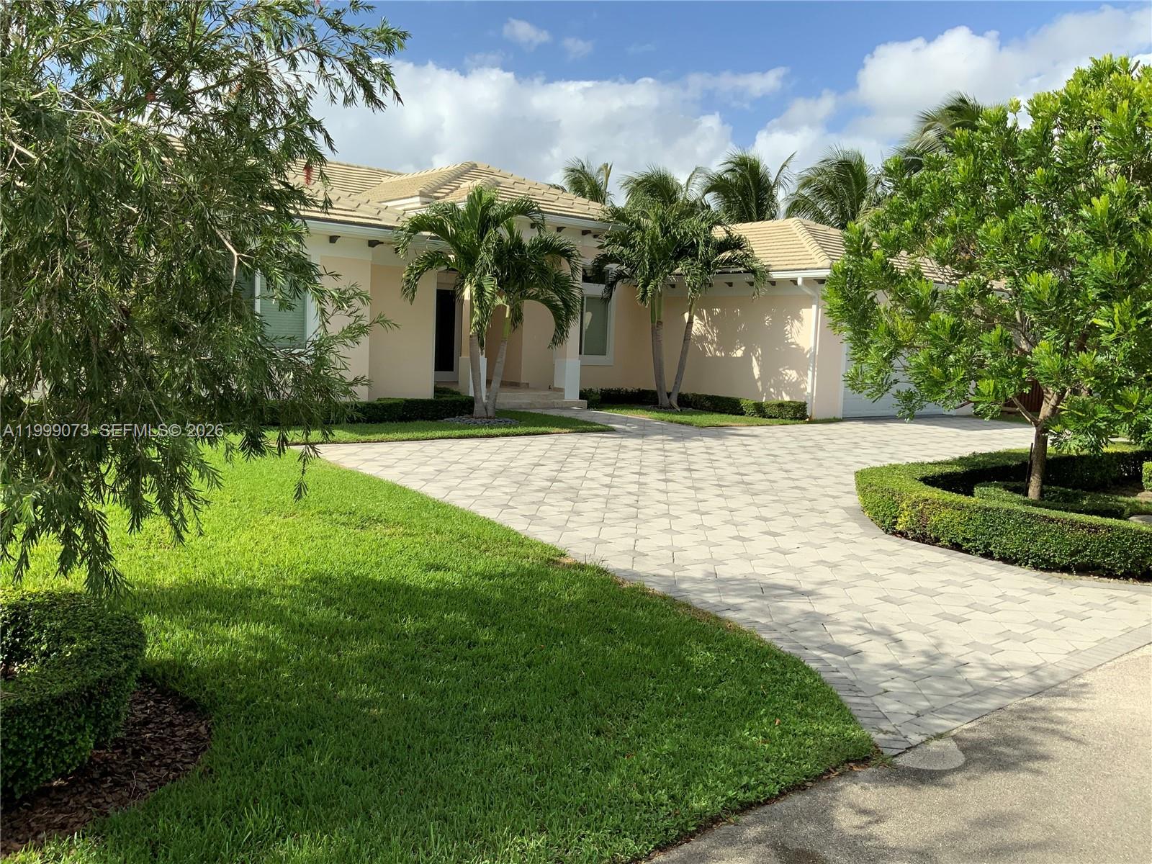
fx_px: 965
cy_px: 432
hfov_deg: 61.7
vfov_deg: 48.2
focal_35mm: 29
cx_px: 576
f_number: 1.8
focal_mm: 3
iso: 16
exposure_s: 1/1912
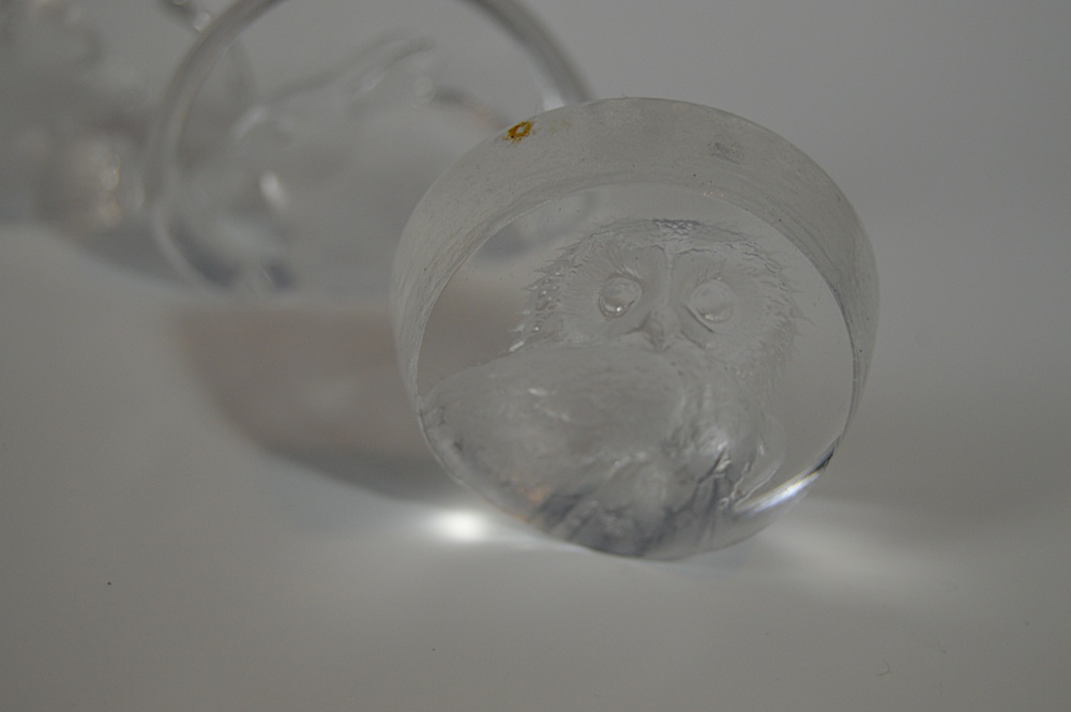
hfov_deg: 28.1
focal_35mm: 72
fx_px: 2140
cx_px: 536
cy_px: 356
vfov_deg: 18.9
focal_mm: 48
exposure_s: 1/80
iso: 400
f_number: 5.3
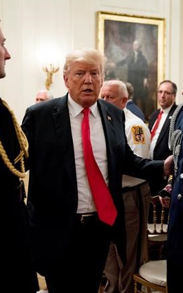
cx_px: 99
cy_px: 145
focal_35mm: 56
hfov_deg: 23.1
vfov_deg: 36.3
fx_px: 447
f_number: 2.8
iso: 6400
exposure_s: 1/200
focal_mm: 36
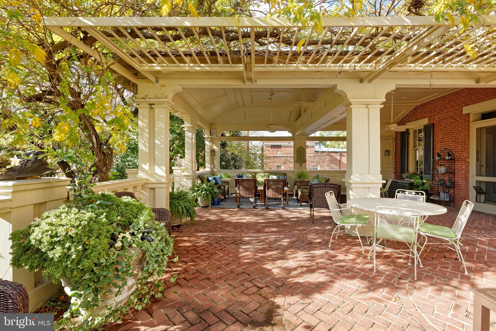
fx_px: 220
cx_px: 248
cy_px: 166
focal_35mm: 16
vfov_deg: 73.8
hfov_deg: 96.7
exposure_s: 1/80
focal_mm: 16
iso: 320
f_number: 13
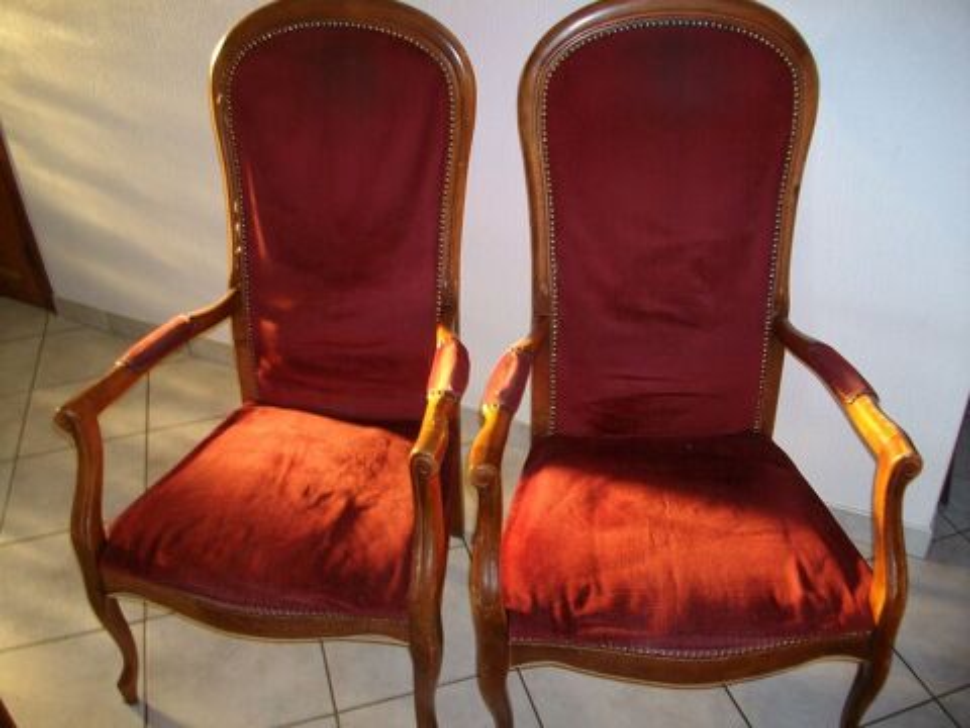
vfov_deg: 44.2
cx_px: 485
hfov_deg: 56.8
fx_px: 897
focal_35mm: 32
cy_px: 364
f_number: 2.9
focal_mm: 5.7
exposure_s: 1/40
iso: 125
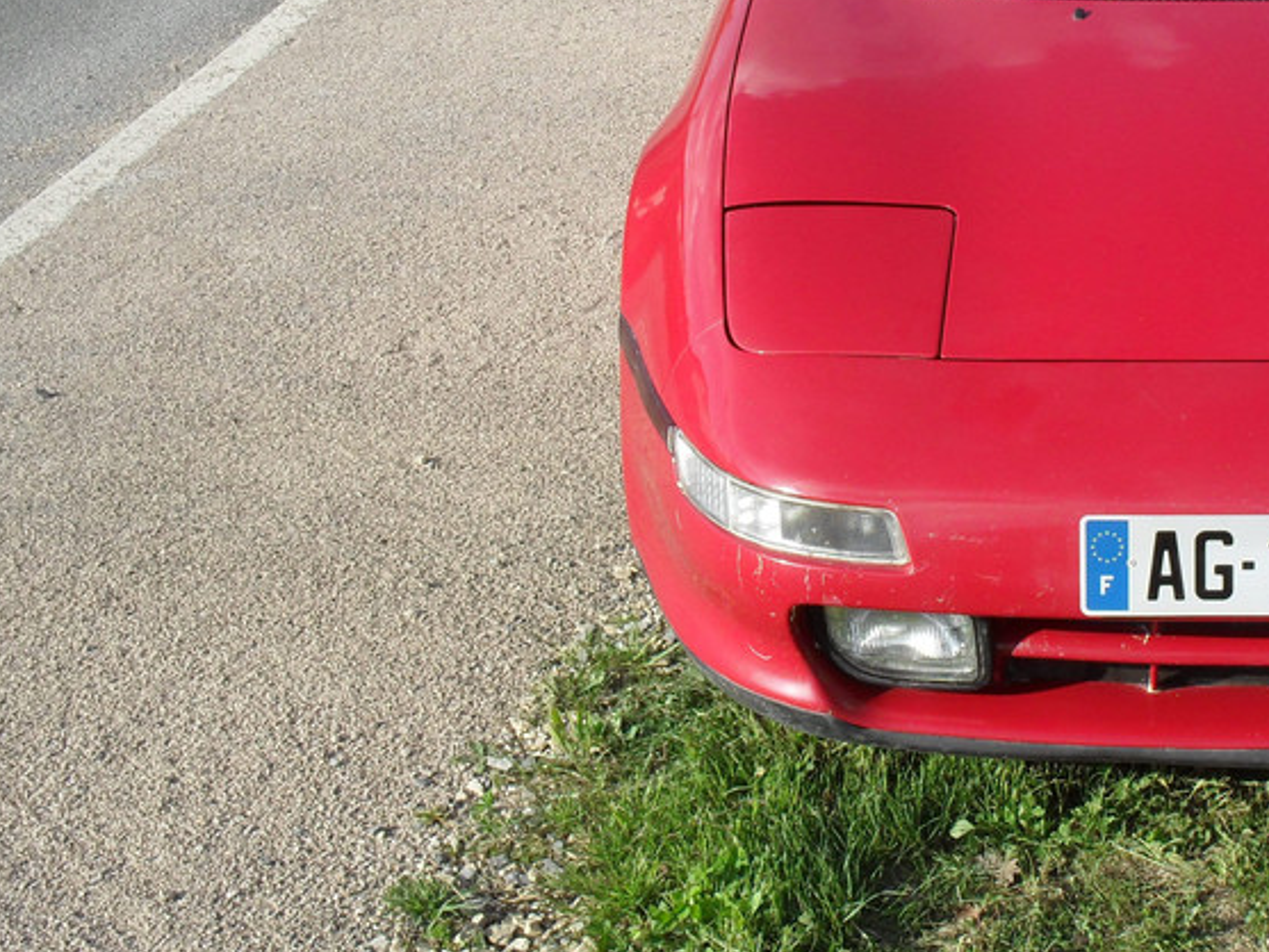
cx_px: 1115
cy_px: 387
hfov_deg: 28.0
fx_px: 2457
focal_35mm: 67
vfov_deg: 21.9
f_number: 8.4
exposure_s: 1/125
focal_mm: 6.3
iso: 100
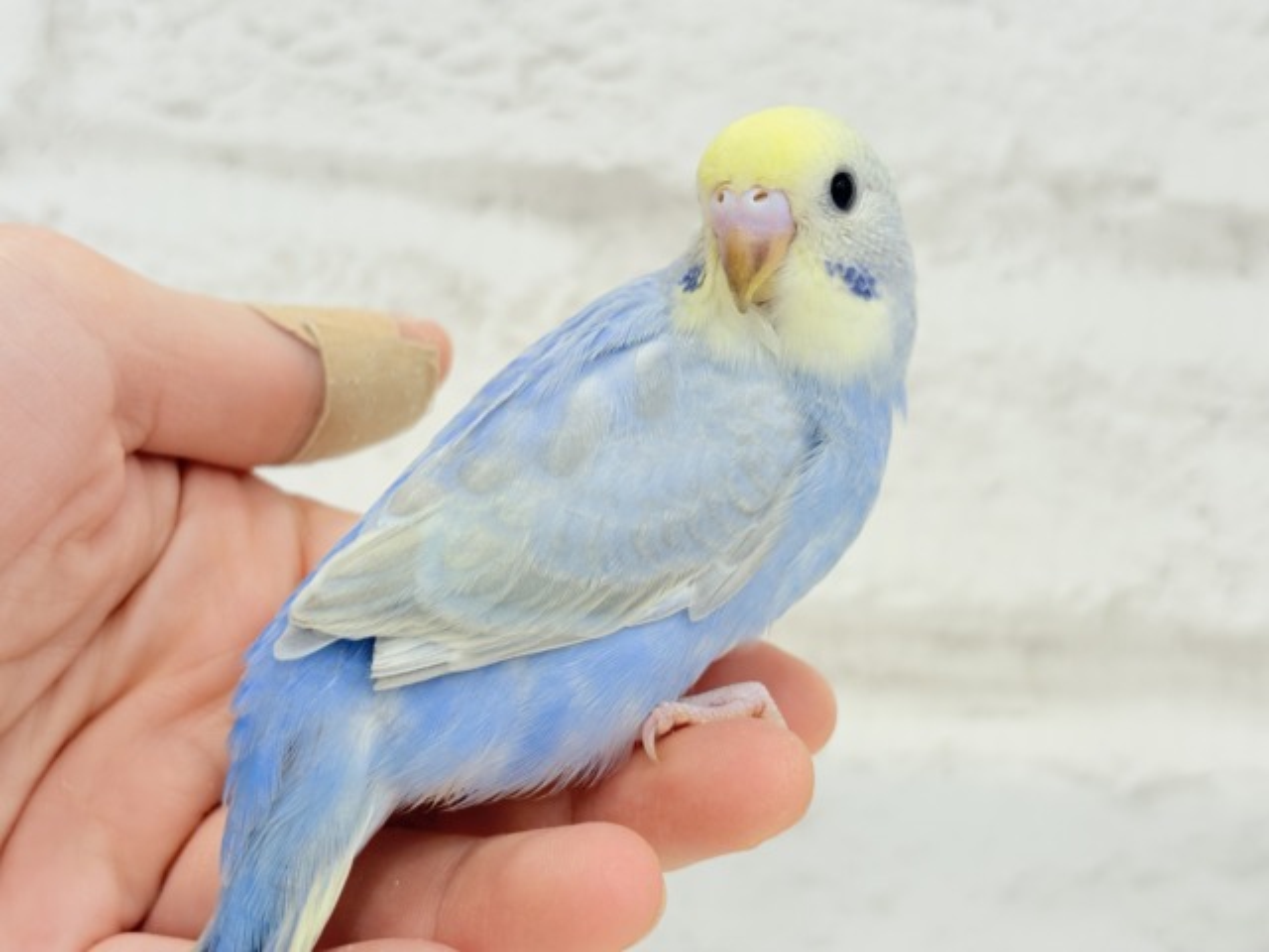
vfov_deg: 28.0
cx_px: 634
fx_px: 1906
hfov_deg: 36.8
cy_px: 476
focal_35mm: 52
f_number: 1.6
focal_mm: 5.96
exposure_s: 1/100
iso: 80
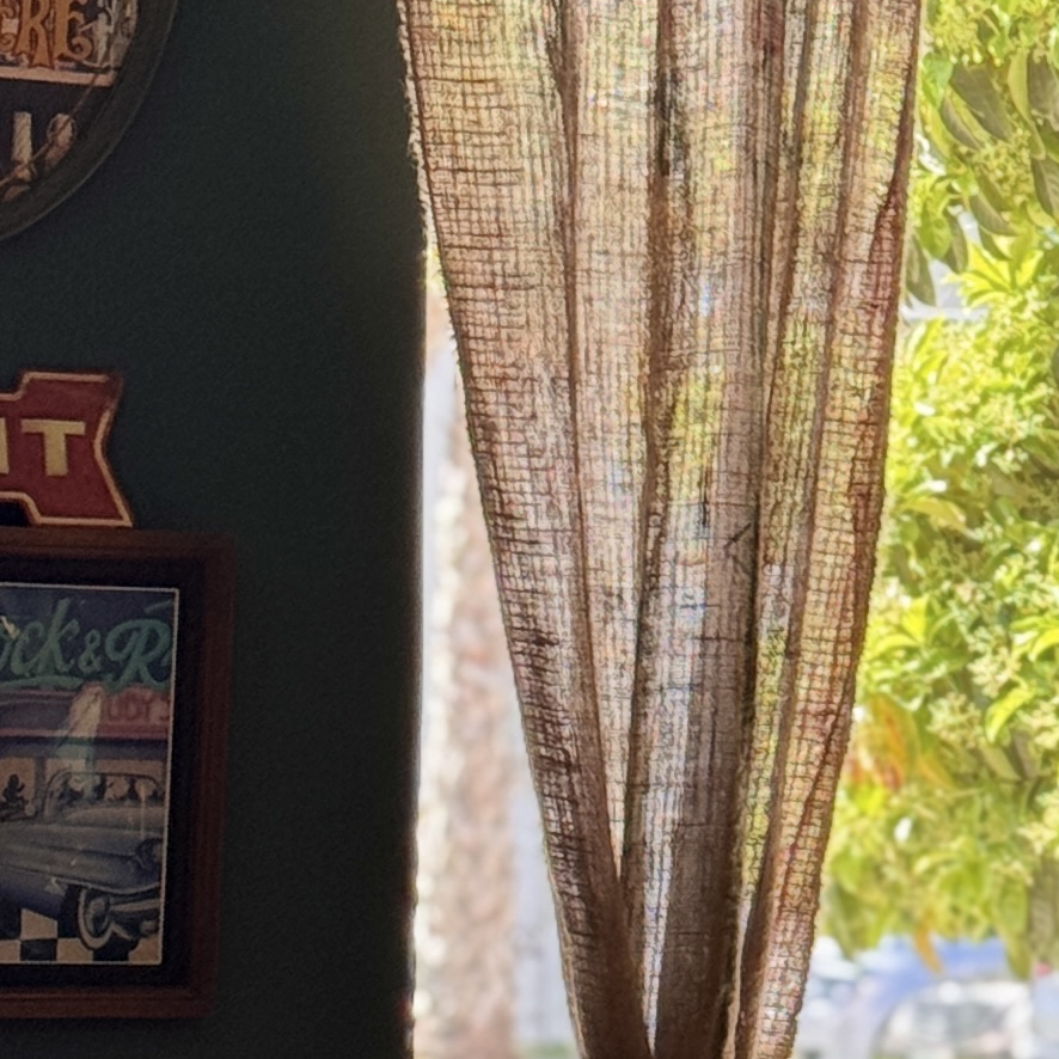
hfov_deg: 8.9
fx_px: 6680
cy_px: 559
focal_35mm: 193
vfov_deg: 9.1
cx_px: 1358
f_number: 1.78
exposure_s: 1/151
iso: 100
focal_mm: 6.86
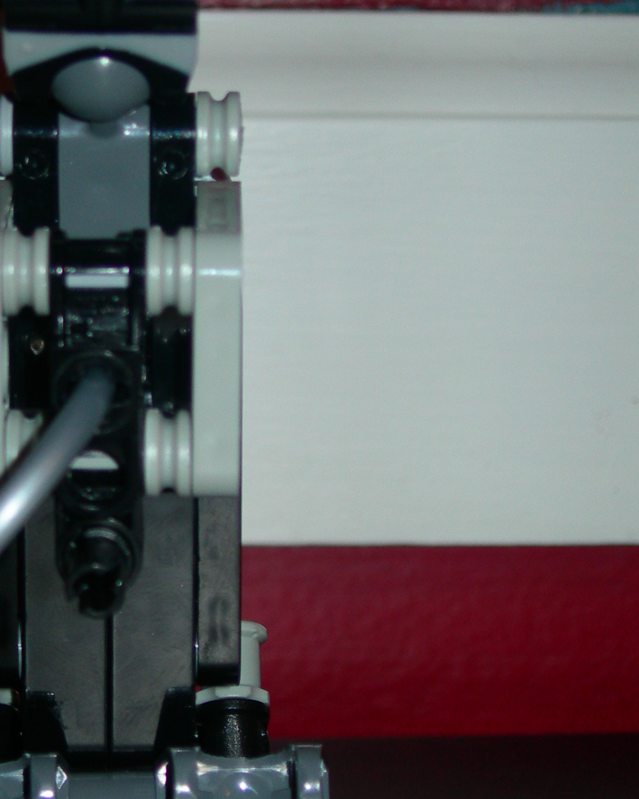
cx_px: 106
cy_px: 450
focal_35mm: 138
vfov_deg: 14.0
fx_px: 3262
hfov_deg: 11.1
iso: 50
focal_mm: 14.9
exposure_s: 1/60.1
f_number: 3.7
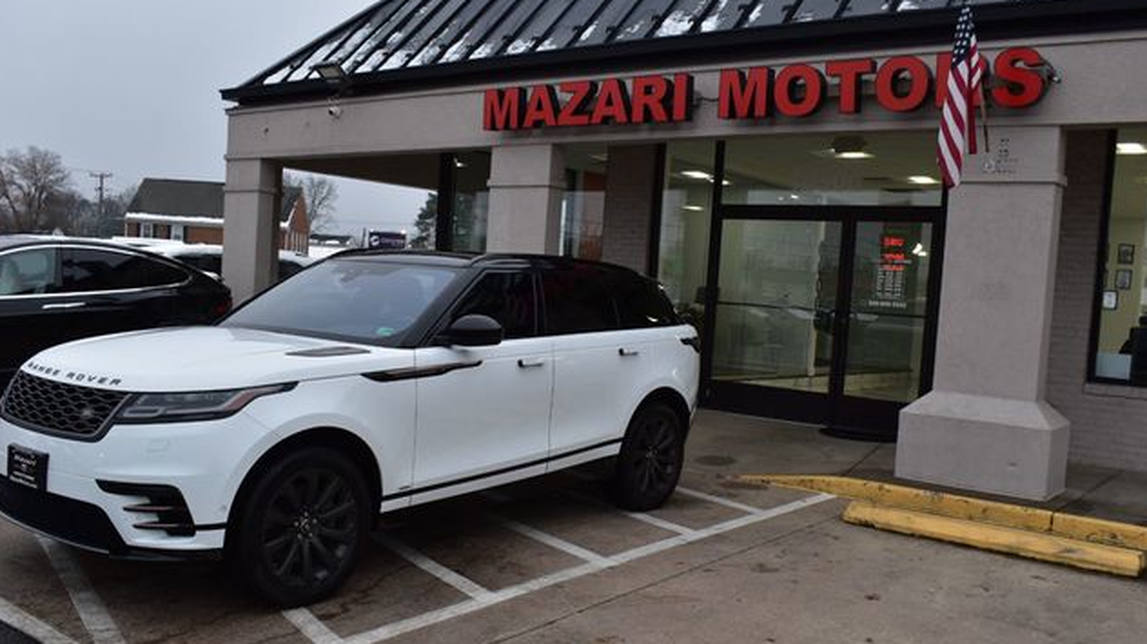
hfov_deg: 56.6
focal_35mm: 35
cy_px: 366
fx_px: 1064
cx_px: 574
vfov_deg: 33.6
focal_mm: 22
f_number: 9
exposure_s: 1/100
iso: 400
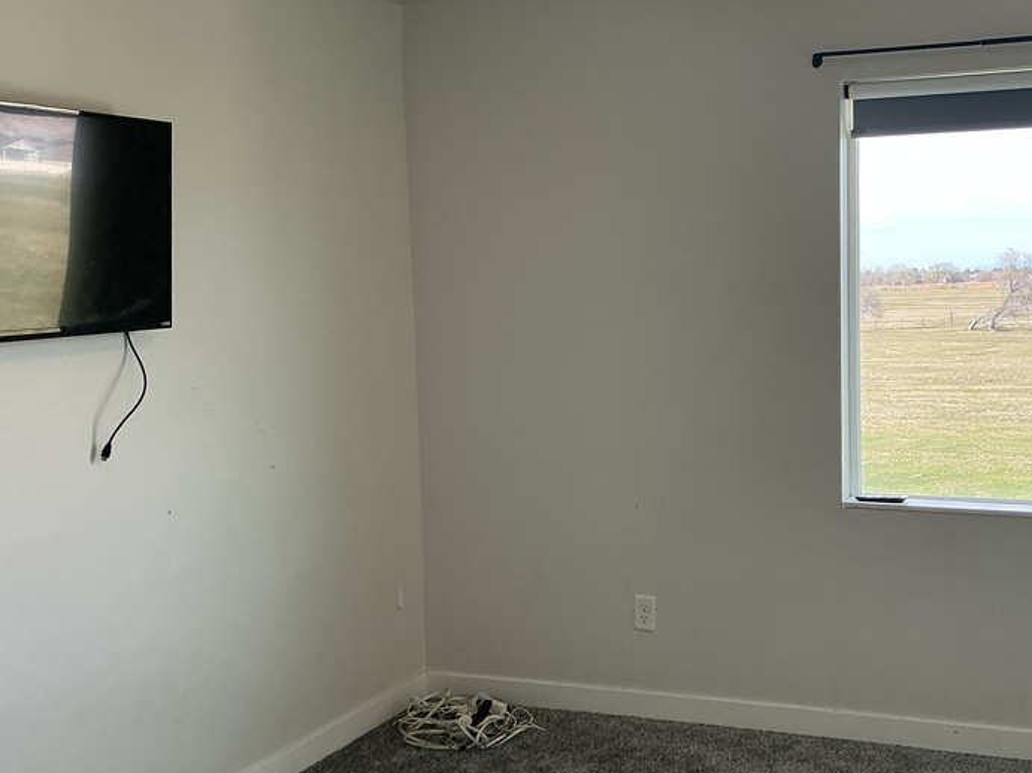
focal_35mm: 43
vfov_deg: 33.6
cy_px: 378
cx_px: 693
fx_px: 1282
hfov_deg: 43.2
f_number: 1.8
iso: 32
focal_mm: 3
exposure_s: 1/140
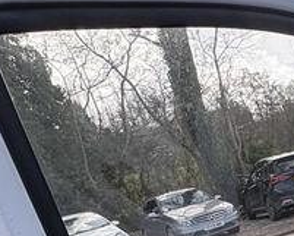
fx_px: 531
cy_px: 344
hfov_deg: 28.4
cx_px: 314
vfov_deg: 21.4
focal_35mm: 61
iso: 40
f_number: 2.2
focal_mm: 2.22
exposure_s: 1/320
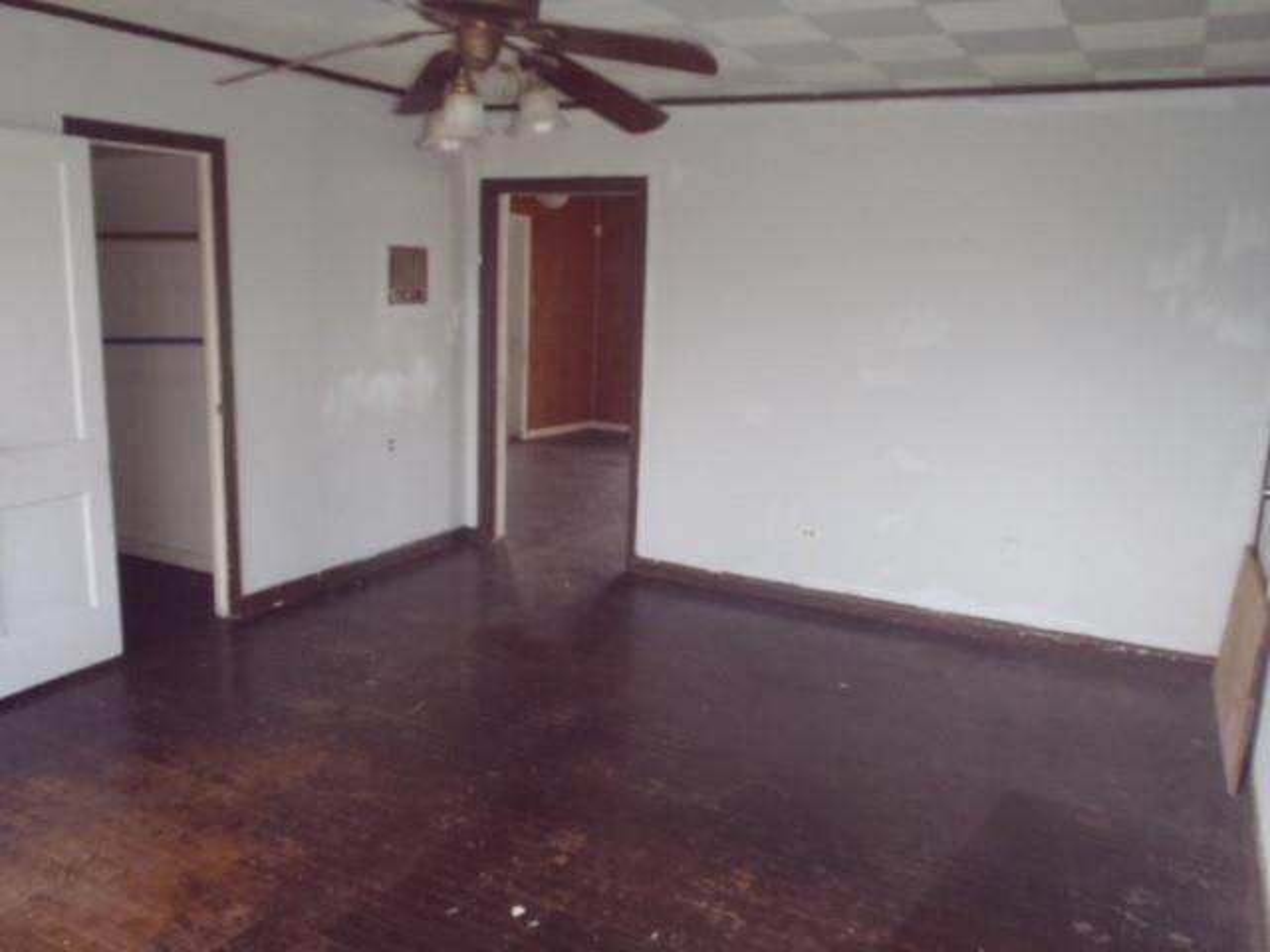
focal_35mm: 28
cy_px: 476
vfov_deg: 49.7
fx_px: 1027
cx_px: 635
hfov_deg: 63.4
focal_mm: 5
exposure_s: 1/30
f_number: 3.9
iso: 320
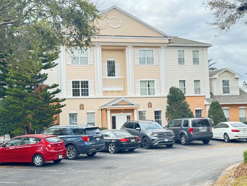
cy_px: 88
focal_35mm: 53
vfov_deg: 27.5
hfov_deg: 36.2
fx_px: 378
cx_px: 119
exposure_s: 1/461
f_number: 1.78
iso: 64
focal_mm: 6.86
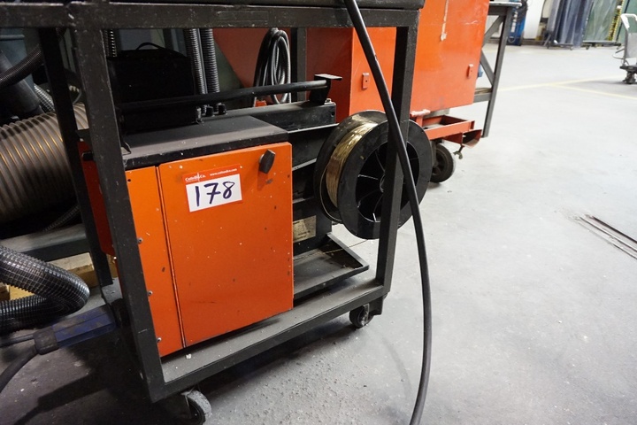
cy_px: 212
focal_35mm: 24
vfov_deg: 53.1
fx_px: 425
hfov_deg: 73.7
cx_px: 318
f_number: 3.5
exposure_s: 1/40
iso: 3200
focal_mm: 16
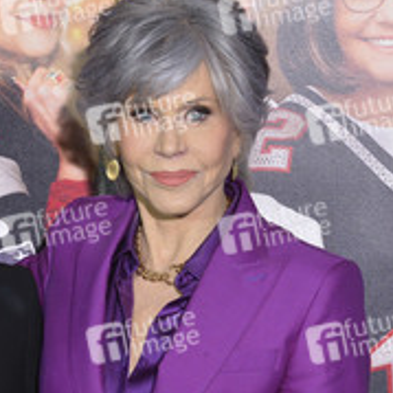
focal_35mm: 209
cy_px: 283
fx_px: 2685
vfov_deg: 8.4
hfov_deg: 8.4
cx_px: 83
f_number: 6.3
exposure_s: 1/320
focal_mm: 98
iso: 2000
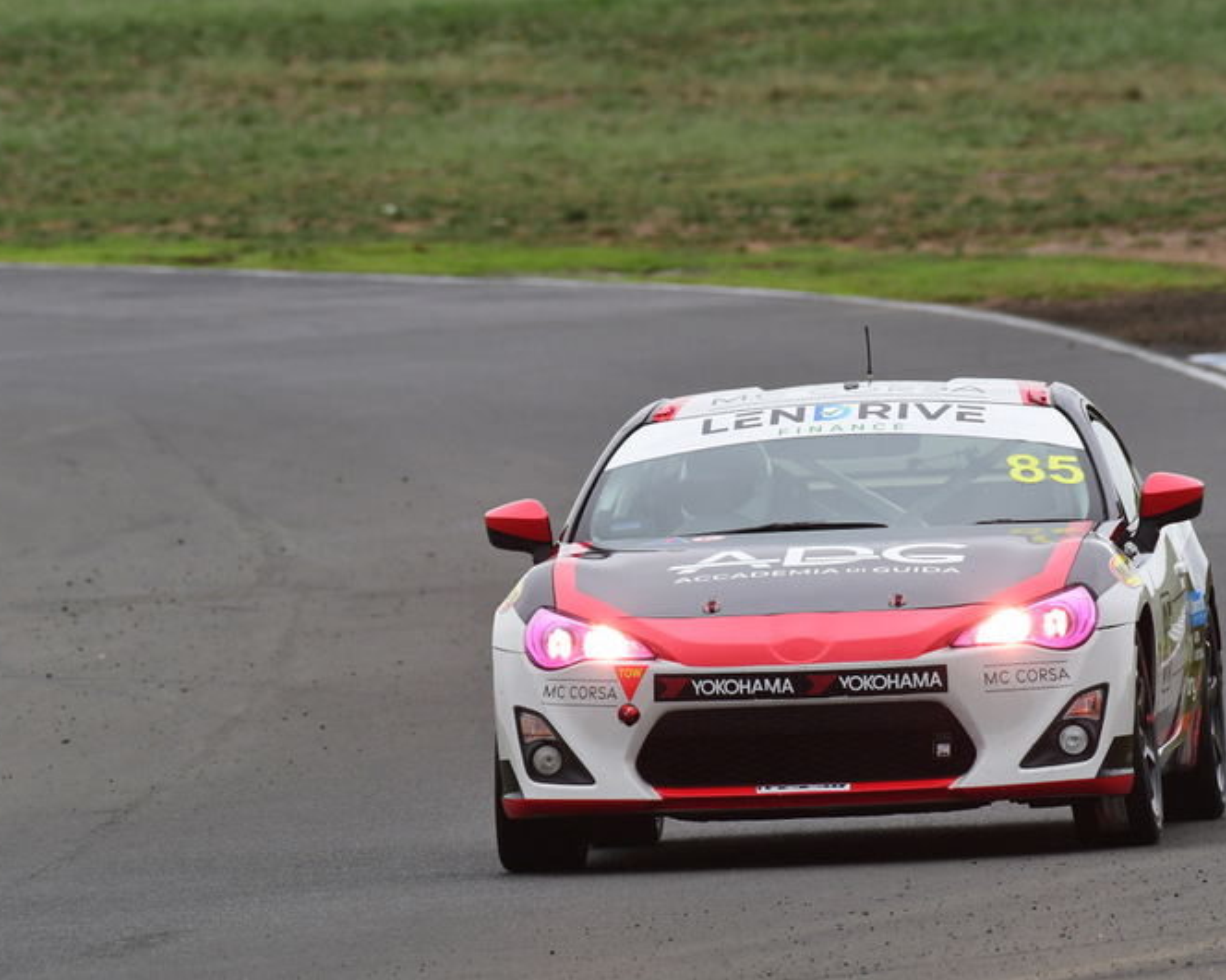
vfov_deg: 1.8
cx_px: 652
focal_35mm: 848
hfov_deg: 2.3
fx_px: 30765
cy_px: 489
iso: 640
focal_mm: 500
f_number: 10
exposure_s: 1/640
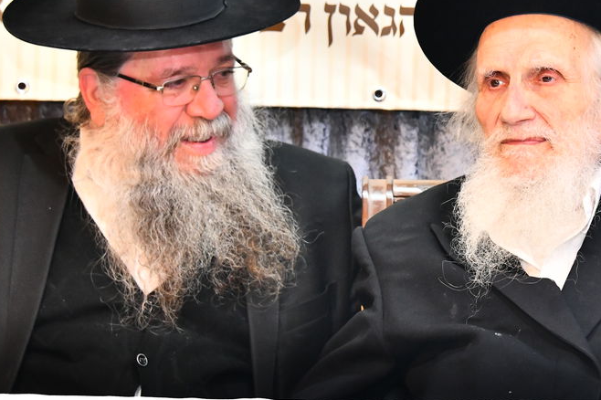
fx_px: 2202
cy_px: 85
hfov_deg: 15.4
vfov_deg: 10.4
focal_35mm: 132
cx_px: 525
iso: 3200
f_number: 5.6
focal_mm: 62
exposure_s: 1/160
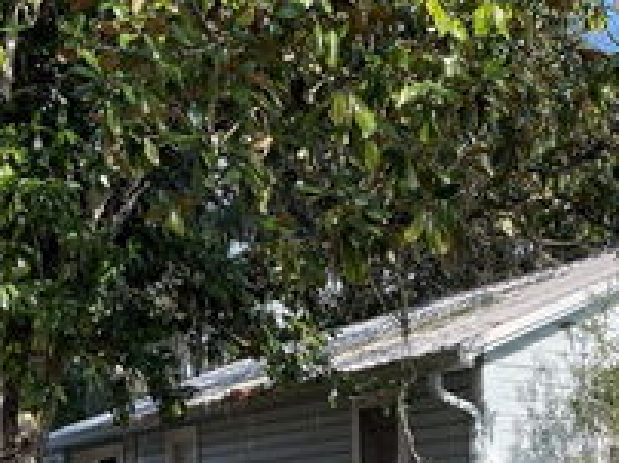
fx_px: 1179
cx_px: 619
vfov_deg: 21.1
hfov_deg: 27.7
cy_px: 506
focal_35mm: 66
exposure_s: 1/1511
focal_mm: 4.2
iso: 32
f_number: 1.6
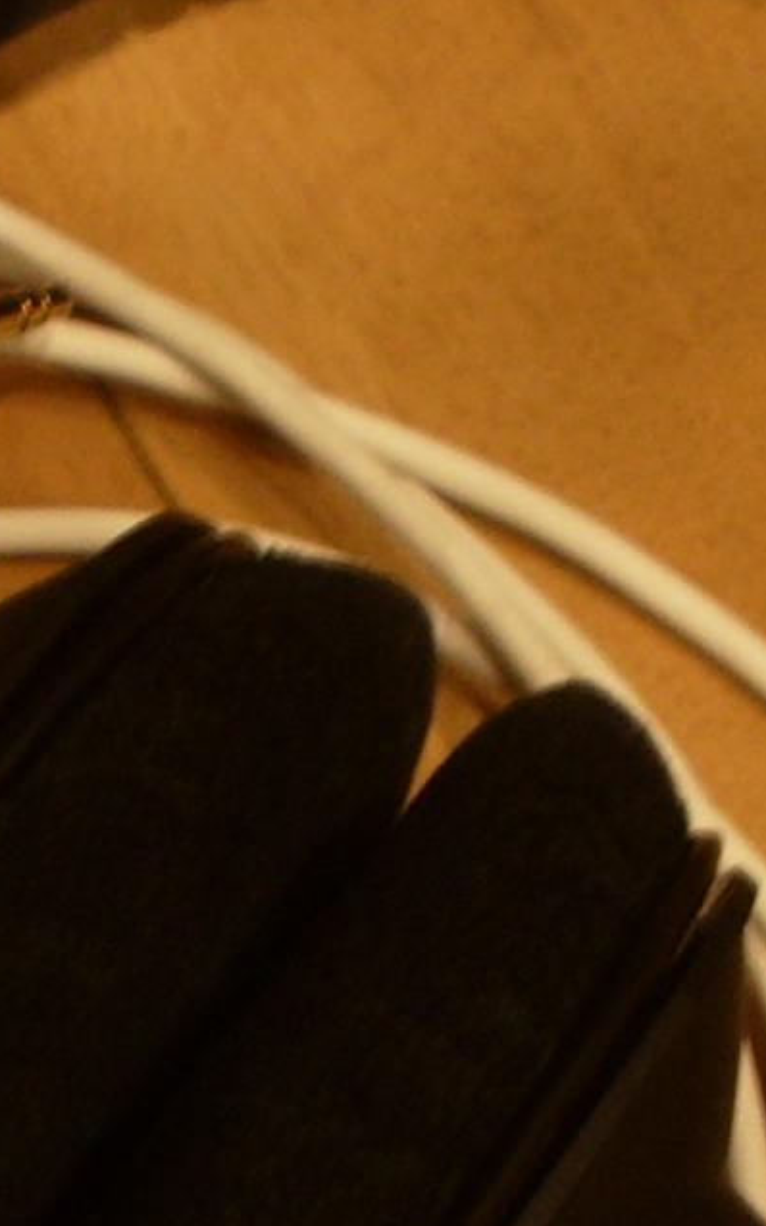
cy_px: 1122
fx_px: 4978
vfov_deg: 13.9
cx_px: 71
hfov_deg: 8.8
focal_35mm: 149
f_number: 2.6
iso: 100
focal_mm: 5.8
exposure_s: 1/8
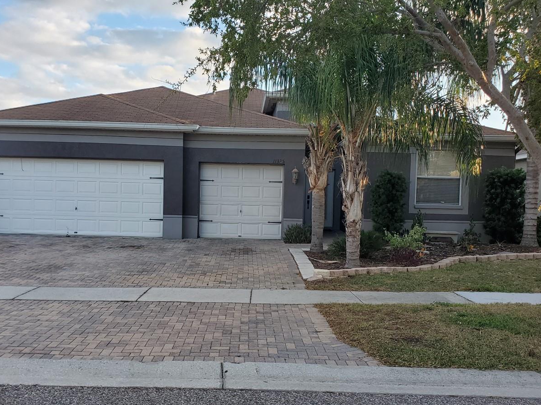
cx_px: 245
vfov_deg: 40.7
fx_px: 547
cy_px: 212
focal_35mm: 35
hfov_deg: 52.6
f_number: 2.4
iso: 50
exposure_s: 1/352
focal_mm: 4.3
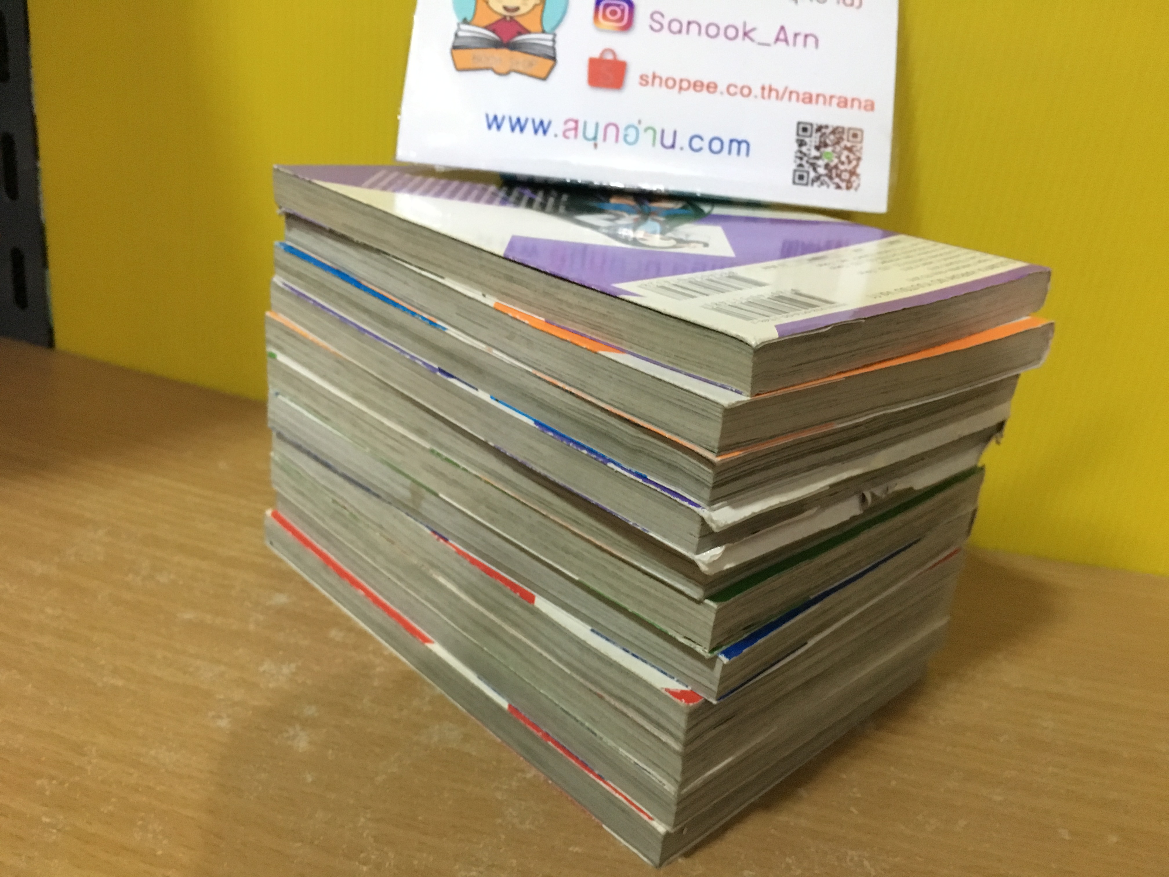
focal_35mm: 29
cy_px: 438
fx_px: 979
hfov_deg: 61.7
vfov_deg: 48.2
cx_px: 584
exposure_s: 1/17
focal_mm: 4.15
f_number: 2.2
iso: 320
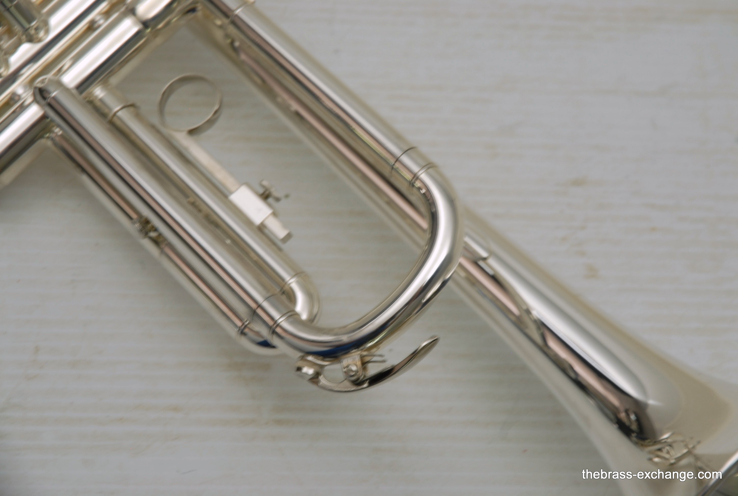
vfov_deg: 13.1
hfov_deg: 19.4
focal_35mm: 105
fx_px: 2157
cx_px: 369
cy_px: 248
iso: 100
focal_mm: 70
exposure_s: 1/2.5
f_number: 8
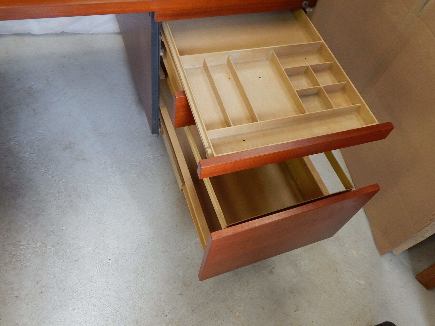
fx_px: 352
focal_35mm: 28
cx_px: 229
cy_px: 155
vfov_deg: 49.7
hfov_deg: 63.4
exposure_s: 1/20
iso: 400
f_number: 3
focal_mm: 4
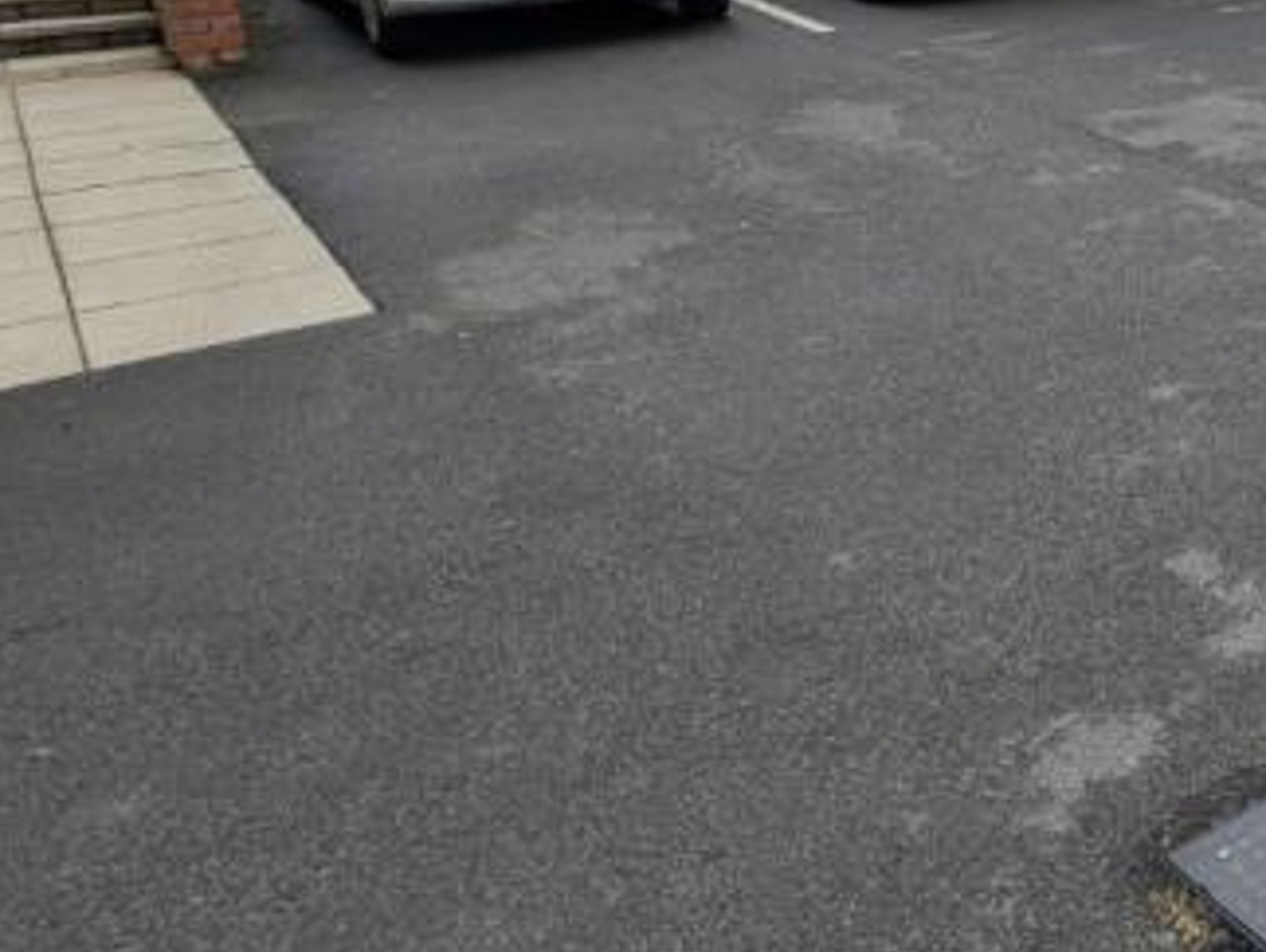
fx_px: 1391
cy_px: 116
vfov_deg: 35.8
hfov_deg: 33.8
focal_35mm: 38
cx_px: 1681
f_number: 1.7
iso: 53
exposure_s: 1/2342
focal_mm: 2.02
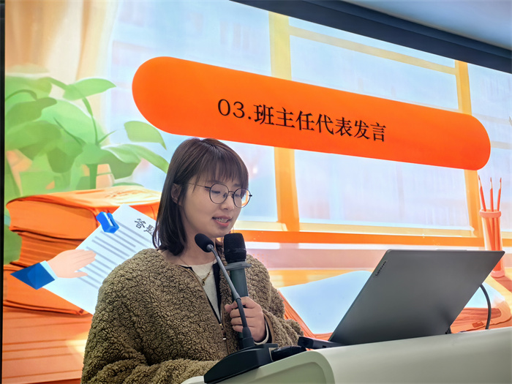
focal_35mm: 47
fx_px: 695
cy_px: 192
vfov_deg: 30.9
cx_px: 256
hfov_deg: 40.4
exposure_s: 1/120
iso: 200
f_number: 2
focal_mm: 5.75
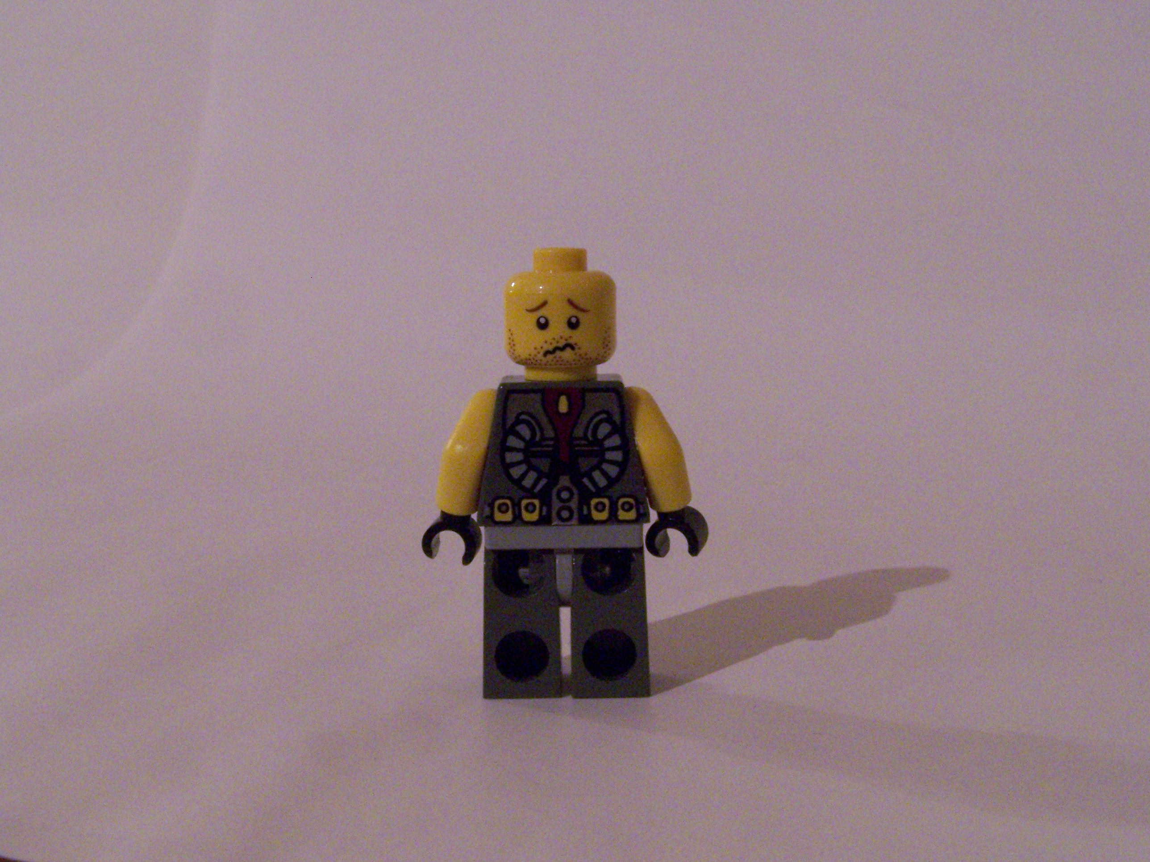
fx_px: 1694
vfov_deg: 28.6
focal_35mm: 51
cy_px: 431
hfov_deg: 37.5
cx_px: 575
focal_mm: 8.5
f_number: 8
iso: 400
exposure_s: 1/4
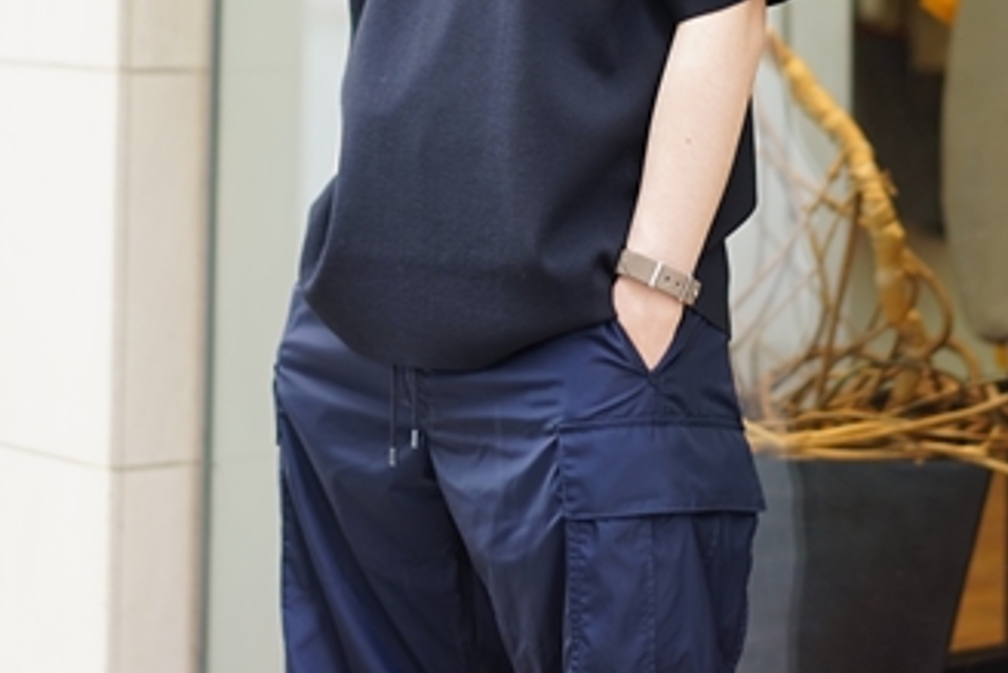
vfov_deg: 10.1
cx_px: 535
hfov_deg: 15.3
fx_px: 3753
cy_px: -131
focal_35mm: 134
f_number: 1.8
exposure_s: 1/100
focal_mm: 55
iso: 100
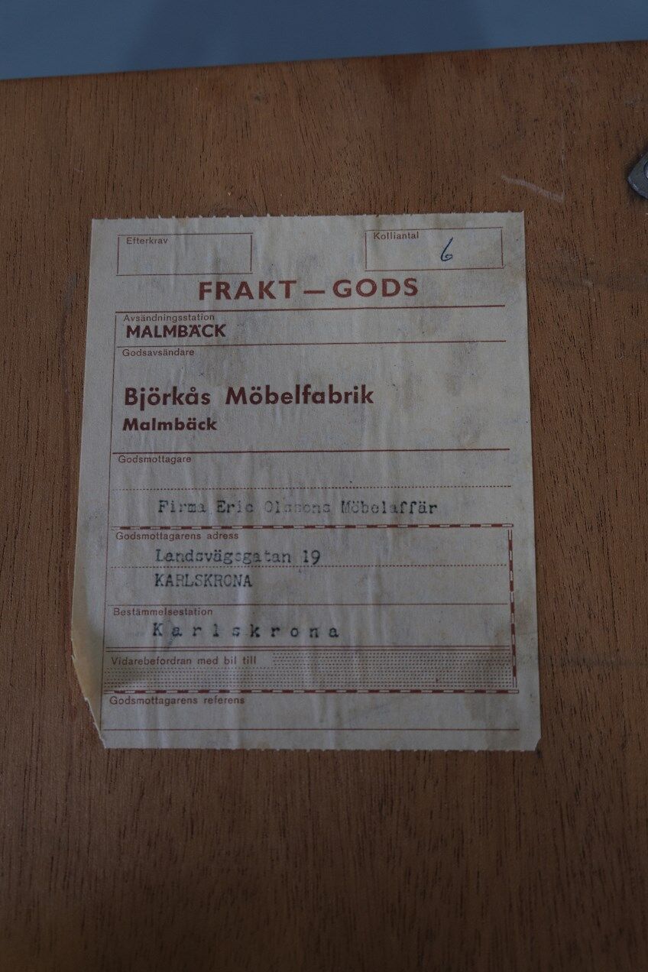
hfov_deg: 40.0
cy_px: 486
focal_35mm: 33
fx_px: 891
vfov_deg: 57.2
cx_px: 324
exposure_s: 1/30
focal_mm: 22.3
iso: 400
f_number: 3.2
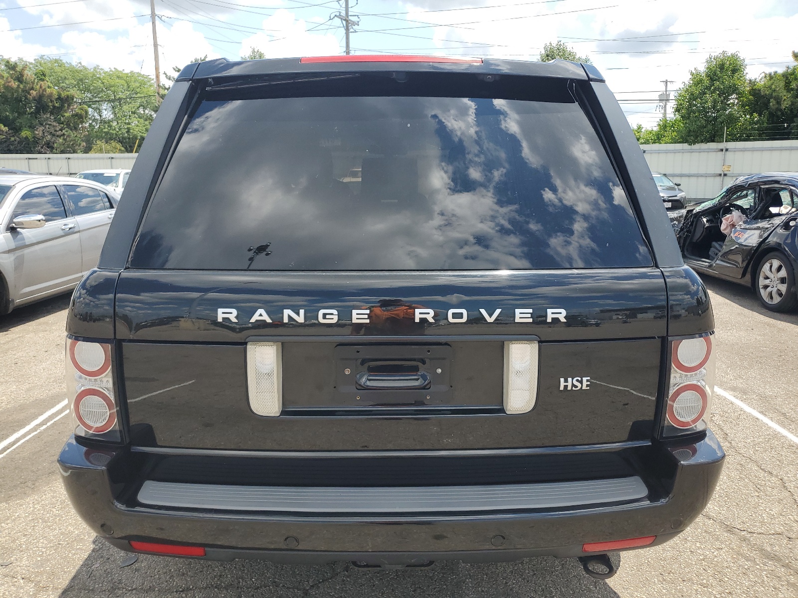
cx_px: 399
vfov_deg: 53.1
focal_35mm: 26
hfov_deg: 67.3
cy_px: 299
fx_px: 599
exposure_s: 1/1667
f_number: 1.5
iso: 50
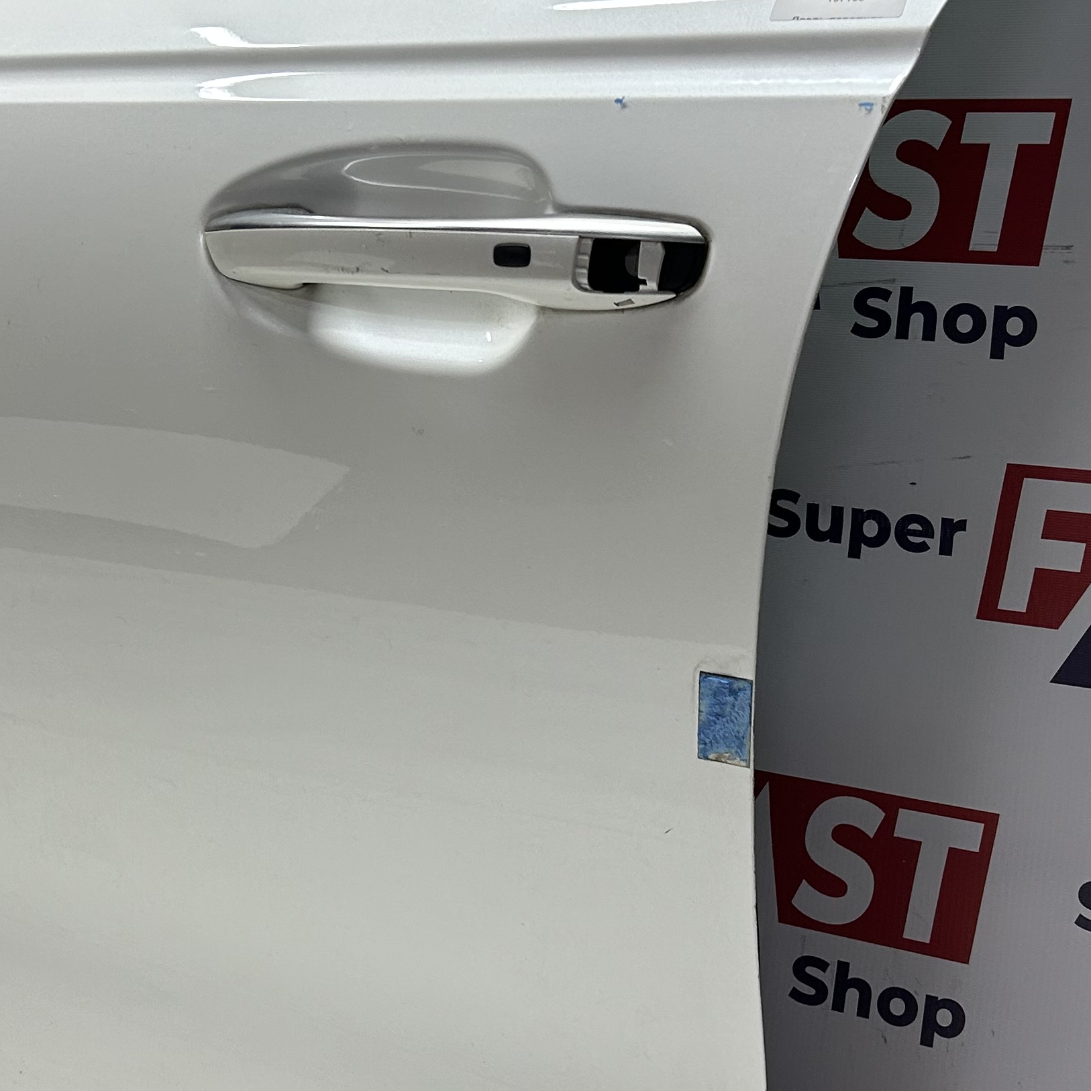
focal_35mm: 57
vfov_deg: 30.0
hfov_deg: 30.0
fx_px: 2032
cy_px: 585
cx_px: 465
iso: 100
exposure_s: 1/100
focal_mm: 5.7
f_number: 1.5
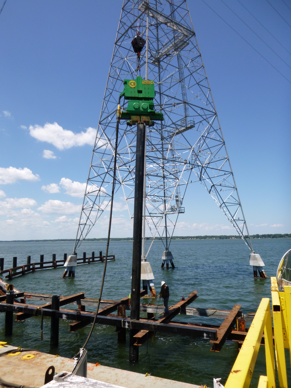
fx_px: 280
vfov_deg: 69.4
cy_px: 194
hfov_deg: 54.9
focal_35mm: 25
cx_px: 146
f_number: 3.9
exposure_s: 1/500
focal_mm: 4.5
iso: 100
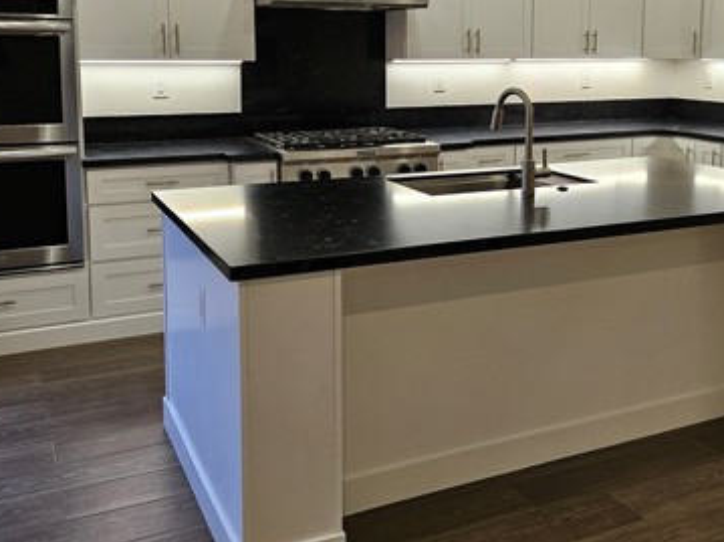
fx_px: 857
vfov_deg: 34.4
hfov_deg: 45.4
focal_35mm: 41
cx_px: 454
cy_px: 139
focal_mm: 5.4
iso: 160
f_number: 1.8
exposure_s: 1/120
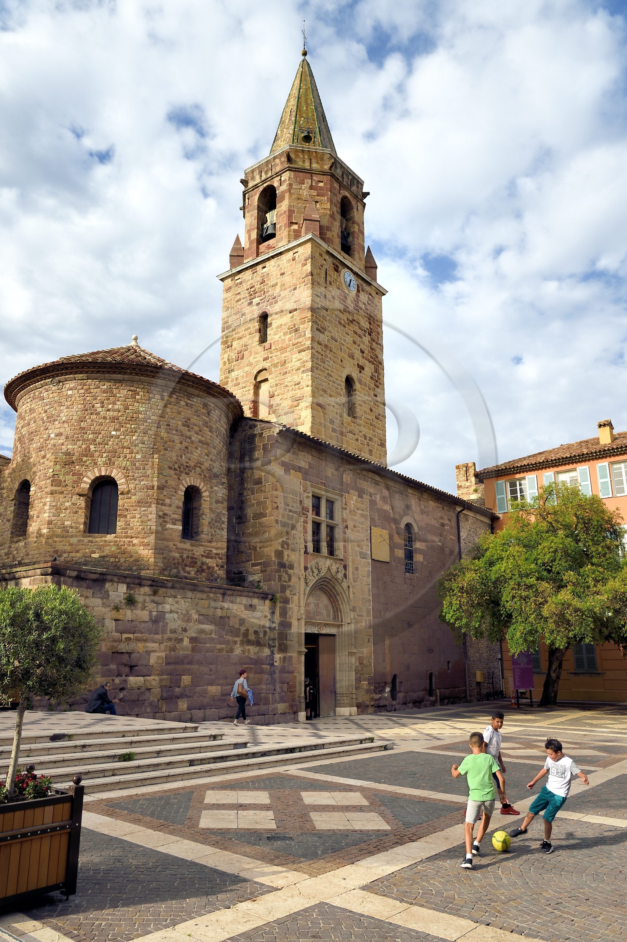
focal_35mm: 24
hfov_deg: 53.1
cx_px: 314
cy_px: 471
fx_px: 628
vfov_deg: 73.8
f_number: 11
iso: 200
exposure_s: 1/250
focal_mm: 24
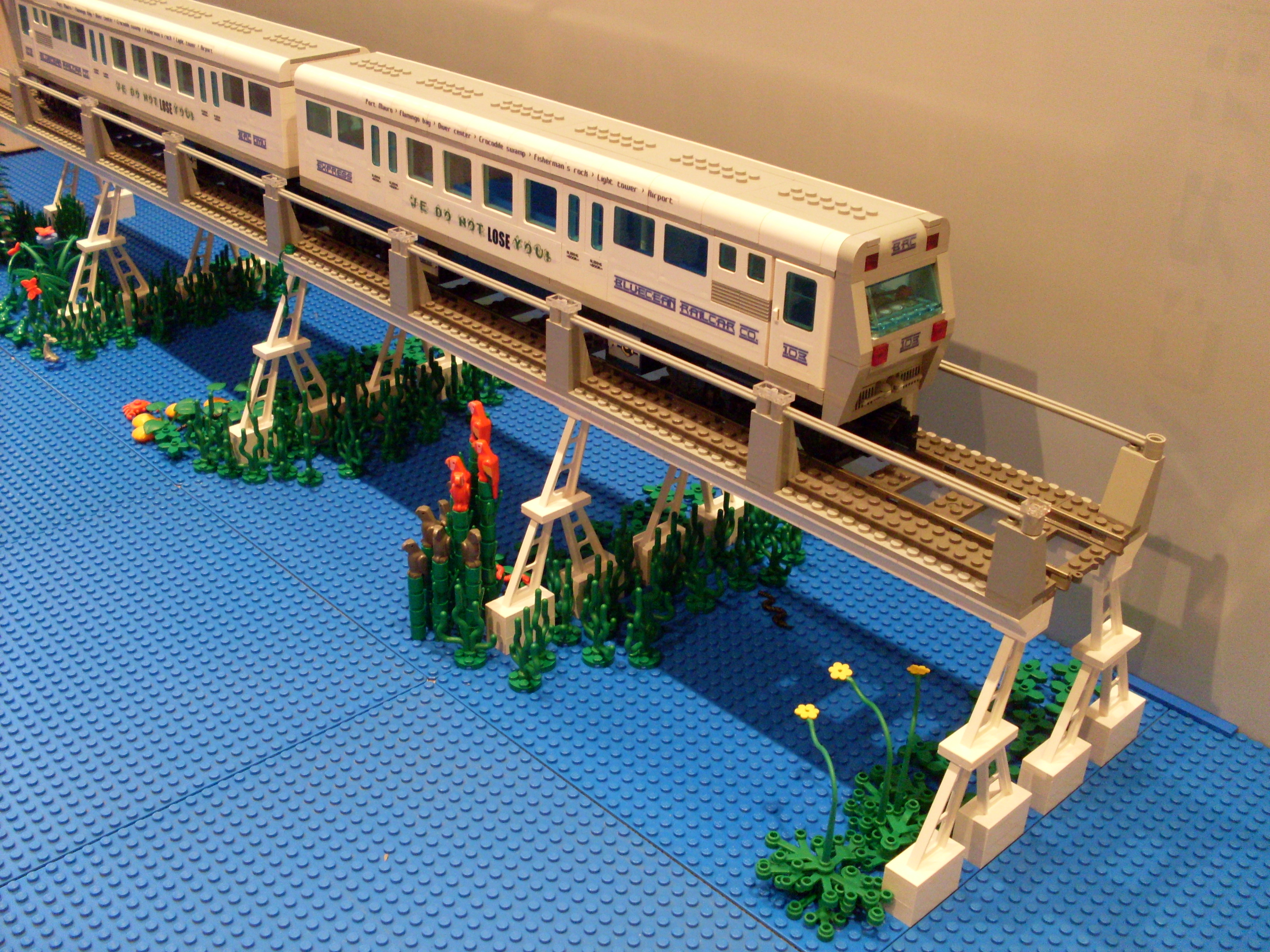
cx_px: 635
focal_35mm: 38
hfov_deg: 49.0
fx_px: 1394
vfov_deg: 37.7
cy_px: 476
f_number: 2.8
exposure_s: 1/6
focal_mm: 6.3
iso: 200
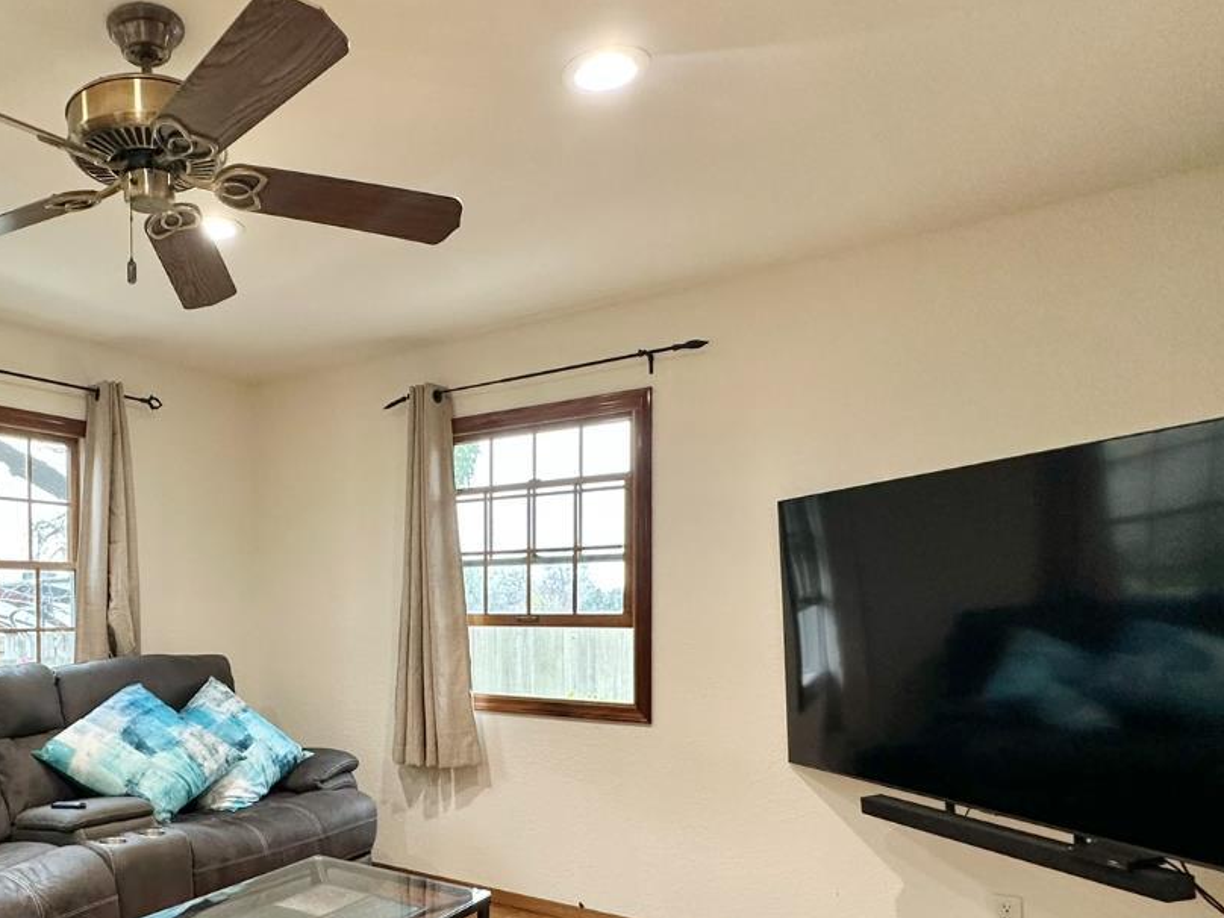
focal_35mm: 26
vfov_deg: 51.8
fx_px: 919
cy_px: 631
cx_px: 304
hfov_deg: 63.3
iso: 200
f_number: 2.2
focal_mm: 2.22
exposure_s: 1/60
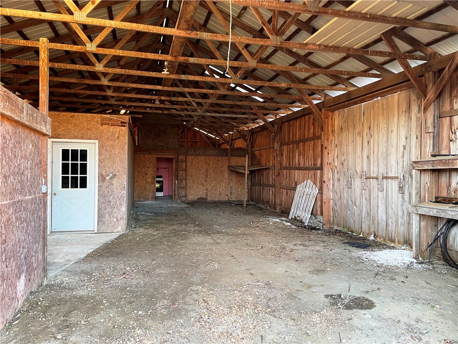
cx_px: 229
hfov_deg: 67.3
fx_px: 344
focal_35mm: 26
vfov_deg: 53.1
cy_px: 172
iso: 125
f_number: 1.6
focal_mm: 4.2
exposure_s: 1/66
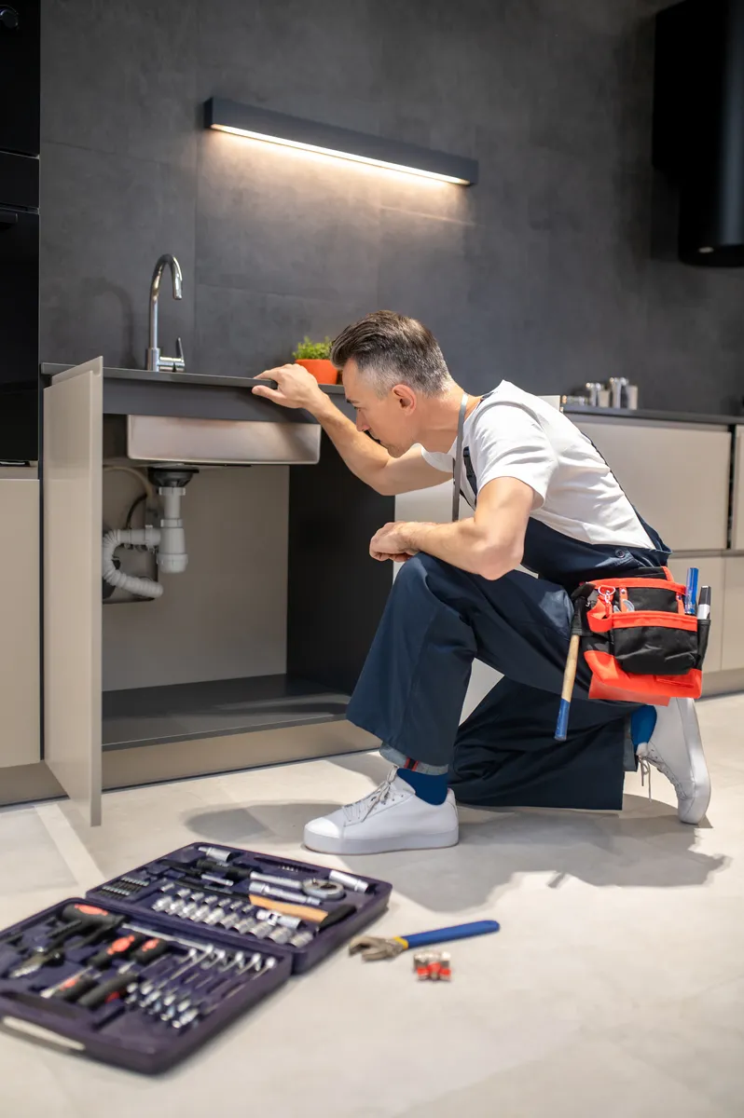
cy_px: 559
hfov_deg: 37.8
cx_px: 372
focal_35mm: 35
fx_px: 1087
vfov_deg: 54.5
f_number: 2.2
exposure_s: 1/160
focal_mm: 35
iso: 640
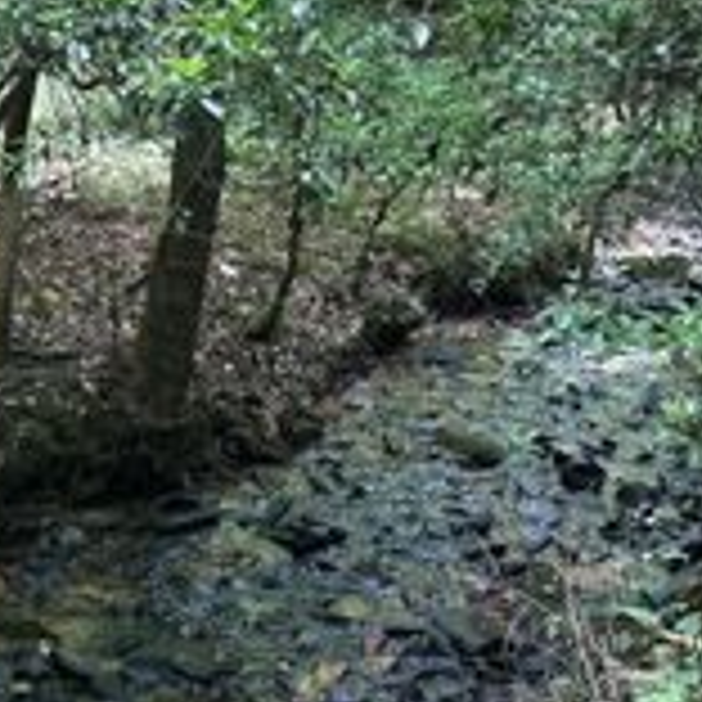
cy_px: 470
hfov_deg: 25.3
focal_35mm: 68
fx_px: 1560
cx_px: 266
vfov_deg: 25.2
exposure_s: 1/121
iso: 200
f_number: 1.78
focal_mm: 6.86
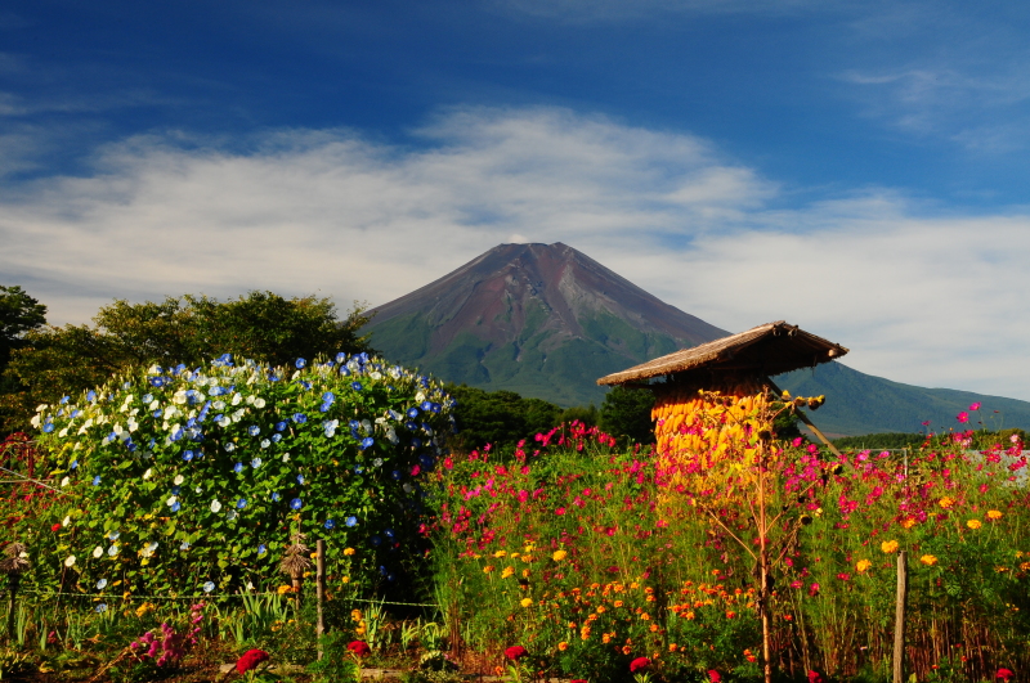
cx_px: 515
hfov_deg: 42.4
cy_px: 342
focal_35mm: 46
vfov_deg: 28.9
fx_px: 1329
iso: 200
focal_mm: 31
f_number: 22
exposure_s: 1/13
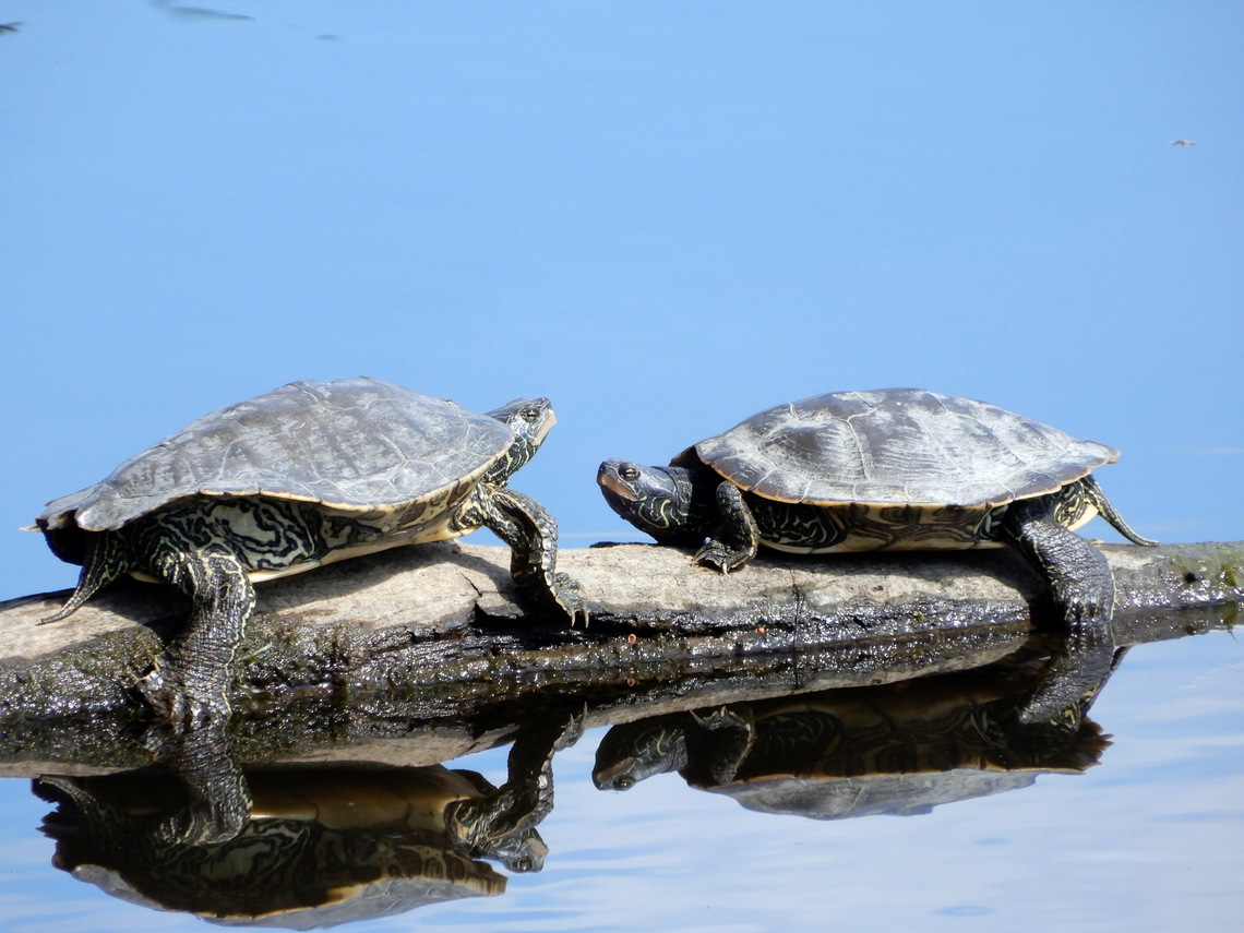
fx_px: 30187
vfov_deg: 1.8
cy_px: 466
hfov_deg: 2.4
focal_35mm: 840
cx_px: 622
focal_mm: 151
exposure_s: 1/250
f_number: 6.9
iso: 160
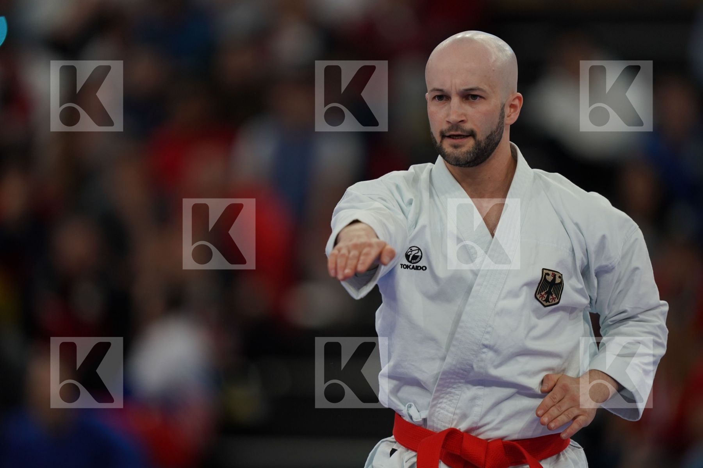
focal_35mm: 400
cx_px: 352
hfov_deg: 5.2
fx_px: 7811
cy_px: 234
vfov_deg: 3.4
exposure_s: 1/500
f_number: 2.8
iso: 640
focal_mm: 400
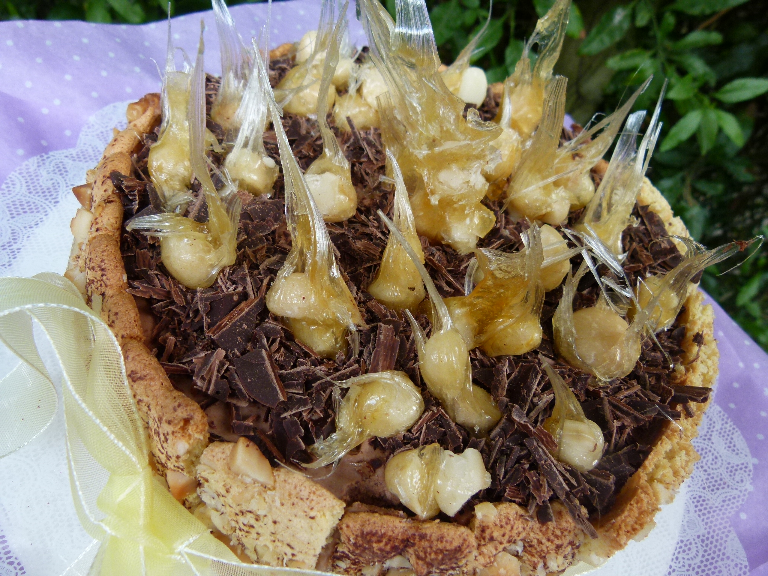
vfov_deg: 54.9
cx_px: 384
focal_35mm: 25
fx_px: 555
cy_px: 288
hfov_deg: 69.4
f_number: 3.2
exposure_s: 1/125
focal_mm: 4.5
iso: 100
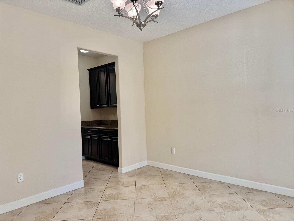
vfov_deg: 56.8
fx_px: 204
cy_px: 110
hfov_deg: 71.6
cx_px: 147
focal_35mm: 24
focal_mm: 6.76
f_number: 1.78
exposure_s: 1/120
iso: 160
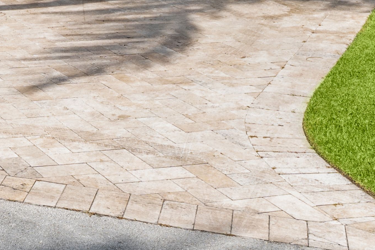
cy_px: -387
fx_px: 954
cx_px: -214
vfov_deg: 11.7
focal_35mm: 92
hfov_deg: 19.0
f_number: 11
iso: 100
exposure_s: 1/50
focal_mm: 17.7
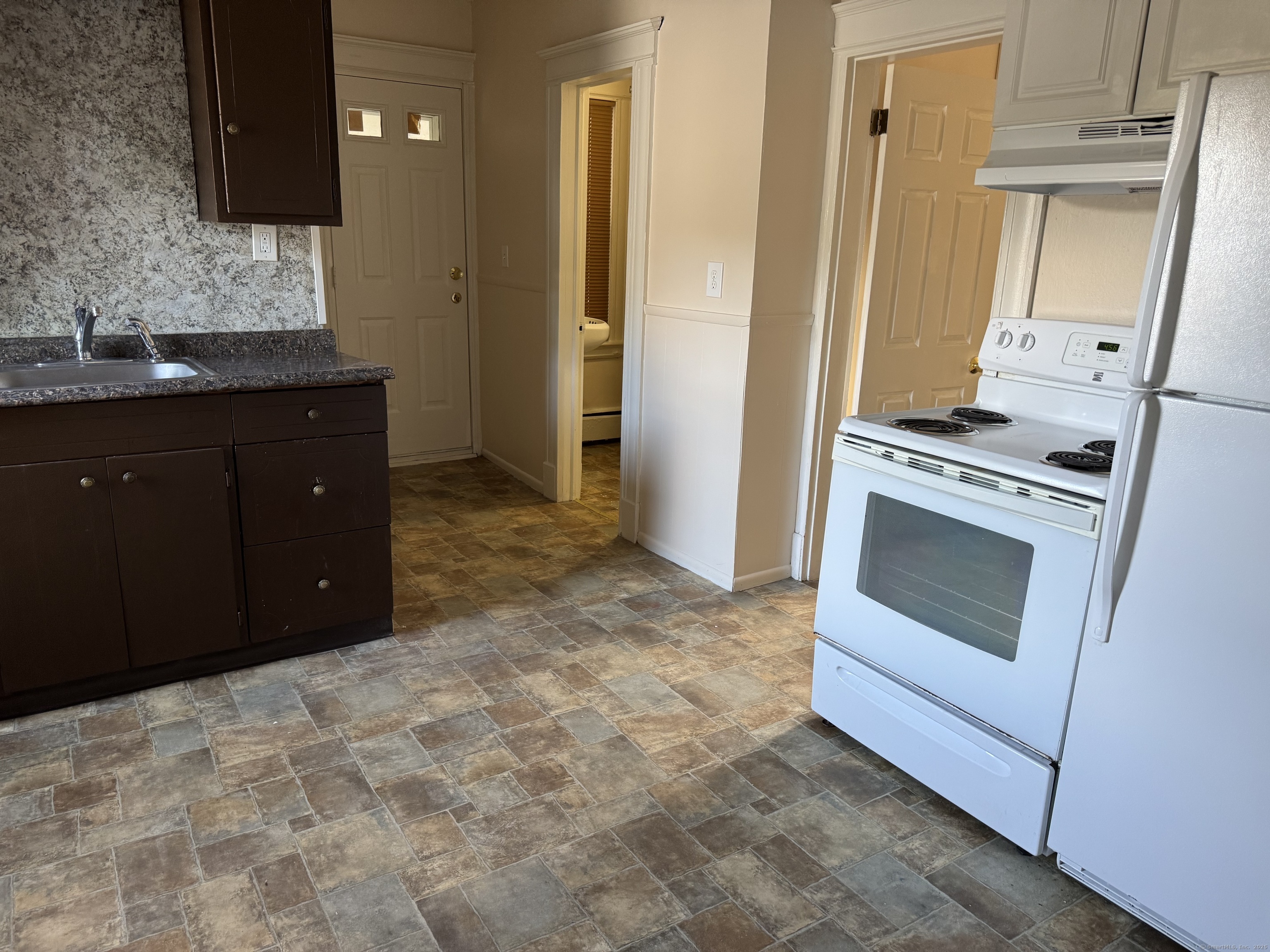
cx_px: 635
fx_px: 881
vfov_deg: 56.8
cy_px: 476
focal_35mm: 24
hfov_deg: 71.6
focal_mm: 6.76
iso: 200
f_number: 1.78
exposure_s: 1/60
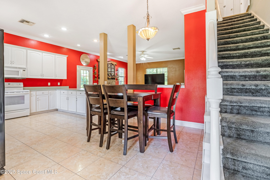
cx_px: 135
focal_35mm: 16
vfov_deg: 72.1
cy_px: 90
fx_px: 124
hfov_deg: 95.0
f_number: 9
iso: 250
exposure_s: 1/100
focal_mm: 11
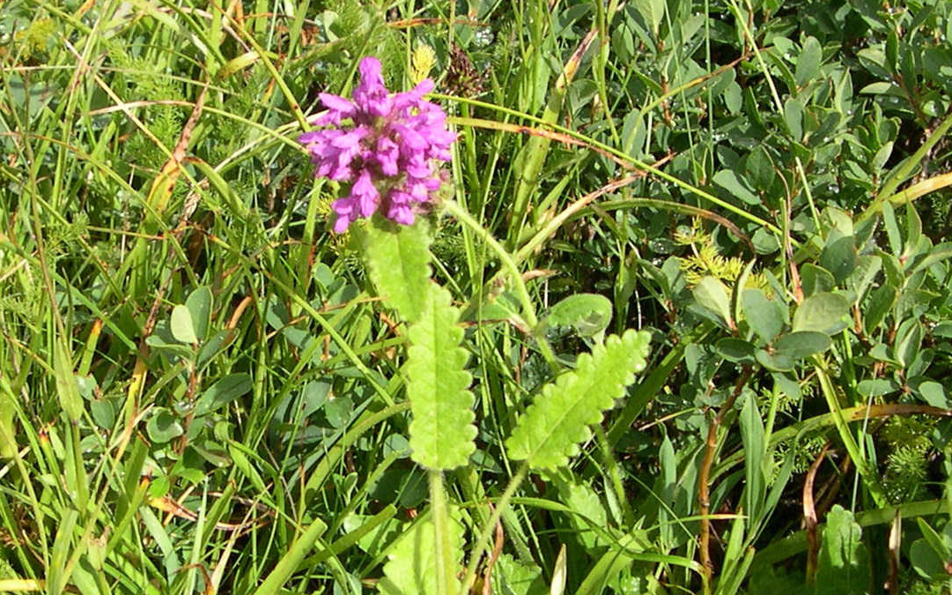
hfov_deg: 48.2
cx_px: 476
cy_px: 360
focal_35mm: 41
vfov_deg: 31.1
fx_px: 1063
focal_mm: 8
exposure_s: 1/617
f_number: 2.8
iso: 100
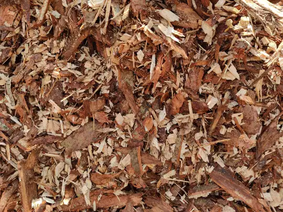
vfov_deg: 59.0
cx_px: 142
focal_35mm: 23
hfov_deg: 73.9
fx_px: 188
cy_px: 106
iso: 50
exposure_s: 1/1021
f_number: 1.8
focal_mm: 6.06
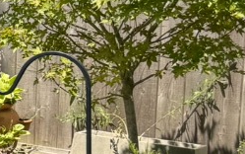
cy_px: 83
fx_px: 982
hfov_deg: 11.2
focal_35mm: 147
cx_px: -392
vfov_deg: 8.9
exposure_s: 1/1923
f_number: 1.78
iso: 80
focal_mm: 6.76
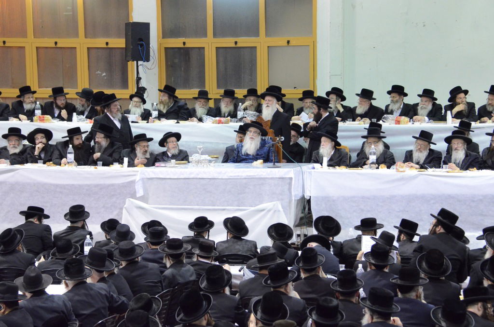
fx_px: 1766
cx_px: 247
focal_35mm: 129
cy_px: 164
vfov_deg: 10.6
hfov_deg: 15.9
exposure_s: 1/50
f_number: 5.6
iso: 4000
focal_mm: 86
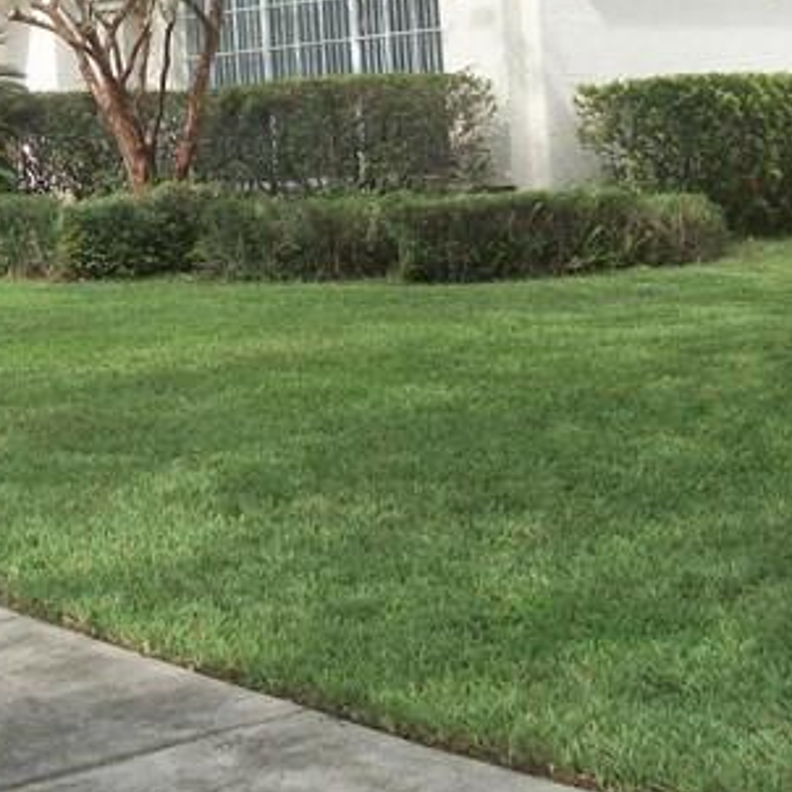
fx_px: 2485
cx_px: 176
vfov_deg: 17.9
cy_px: 94
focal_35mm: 96
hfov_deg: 18.0
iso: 80
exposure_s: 1/80
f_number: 8.8
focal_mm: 5.7
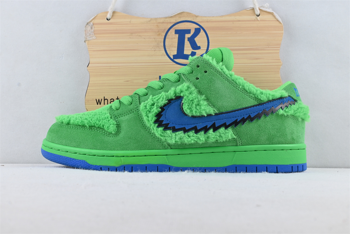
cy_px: 117
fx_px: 437
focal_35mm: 45
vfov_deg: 29.9
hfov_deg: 43.6
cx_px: 175
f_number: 10
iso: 100
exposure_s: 1/15
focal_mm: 30
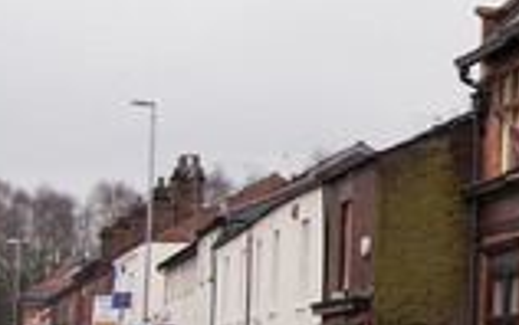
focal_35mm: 161
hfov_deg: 11.8
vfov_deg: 8.1
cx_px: 1005
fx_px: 2279
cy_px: 36
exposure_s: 1/125
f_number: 4.5
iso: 400
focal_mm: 26
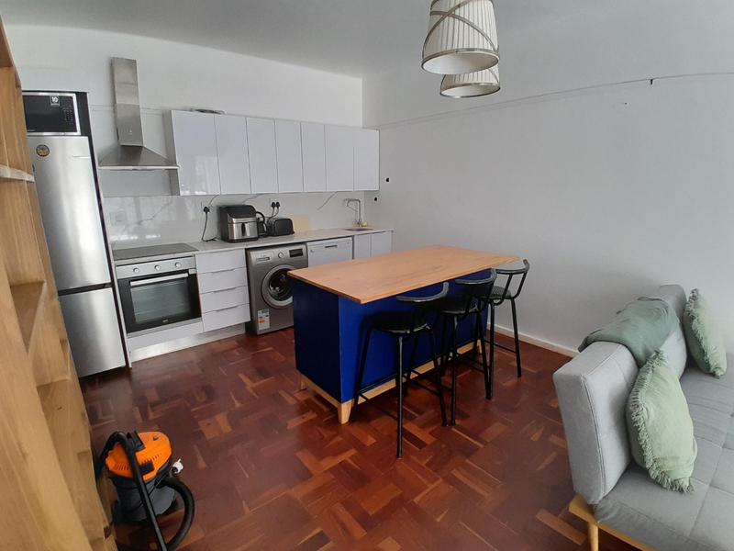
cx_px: 367
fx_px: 360
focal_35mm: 17
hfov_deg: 91.0
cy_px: 276
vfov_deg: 74.7
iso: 80
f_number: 2.2
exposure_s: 1/50
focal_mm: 1.46
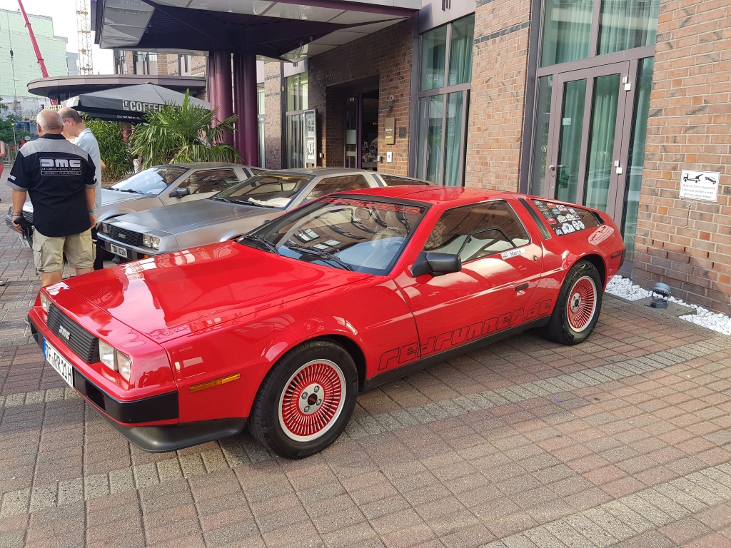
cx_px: 366
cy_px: 274
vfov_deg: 53.1
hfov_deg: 67.3
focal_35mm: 26
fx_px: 549
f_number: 1.7
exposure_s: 1/220
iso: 40
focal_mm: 4.2
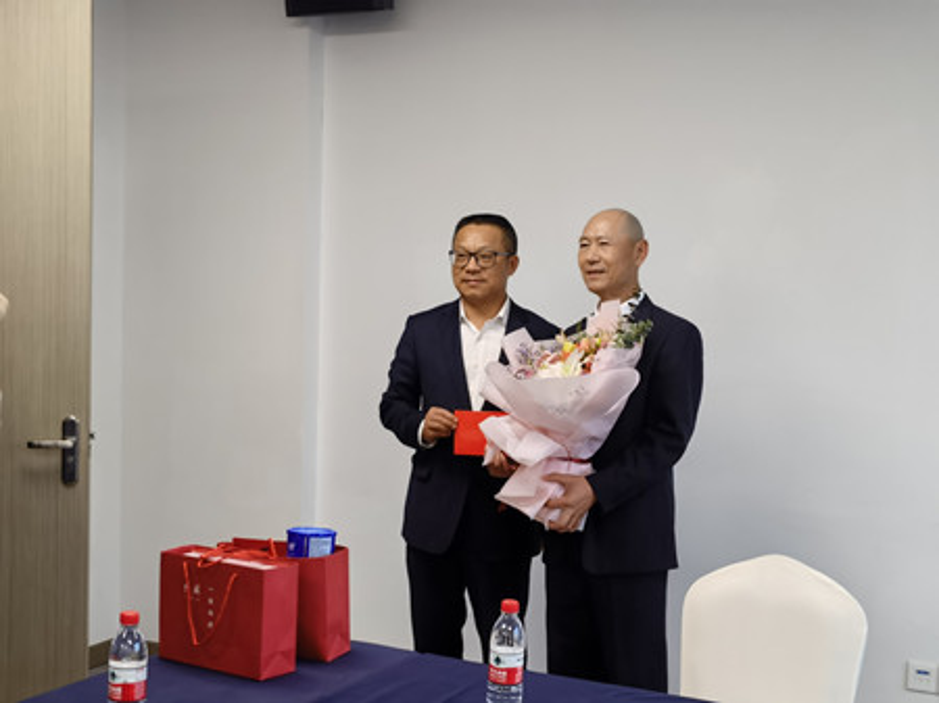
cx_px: 470
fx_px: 1518
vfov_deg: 26.1
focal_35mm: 56
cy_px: 352
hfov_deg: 34.4
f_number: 1.9
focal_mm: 6.67
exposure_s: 1/104
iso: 50
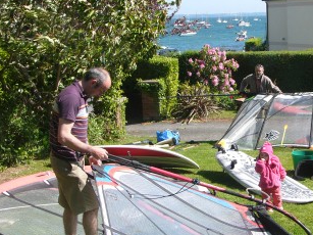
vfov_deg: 25.6
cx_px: 206
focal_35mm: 57
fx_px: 515
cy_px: 94
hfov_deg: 33.5
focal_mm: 6.5
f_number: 4
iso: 50
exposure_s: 1/400
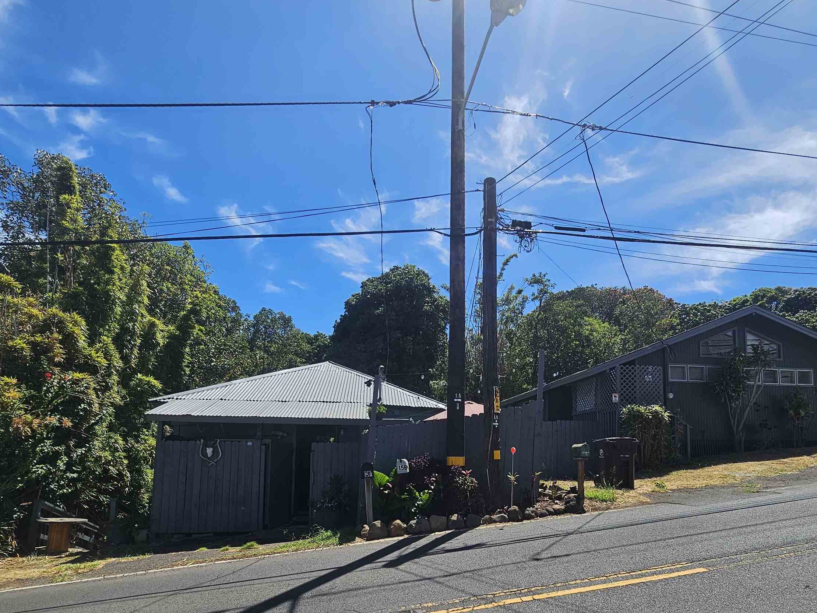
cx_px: 441
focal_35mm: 18
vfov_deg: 69.9
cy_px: 400
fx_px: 425
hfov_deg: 87.6
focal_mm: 2.2
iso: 50
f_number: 2.2
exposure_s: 1/2192
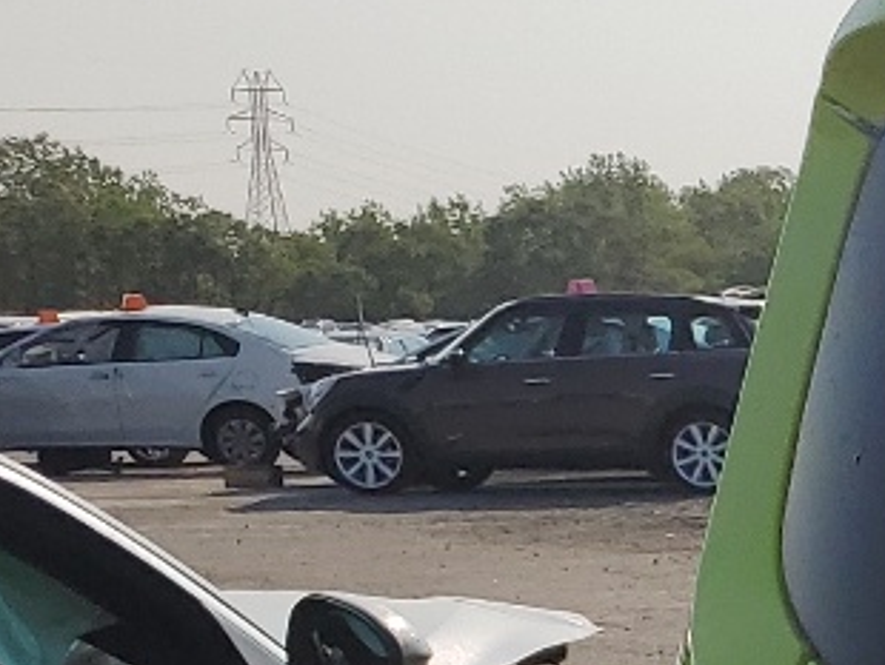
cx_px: 2024
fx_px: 3429
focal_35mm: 134
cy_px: 988
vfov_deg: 10.7
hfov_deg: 12.2
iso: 50
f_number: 1.5
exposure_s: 1/10000
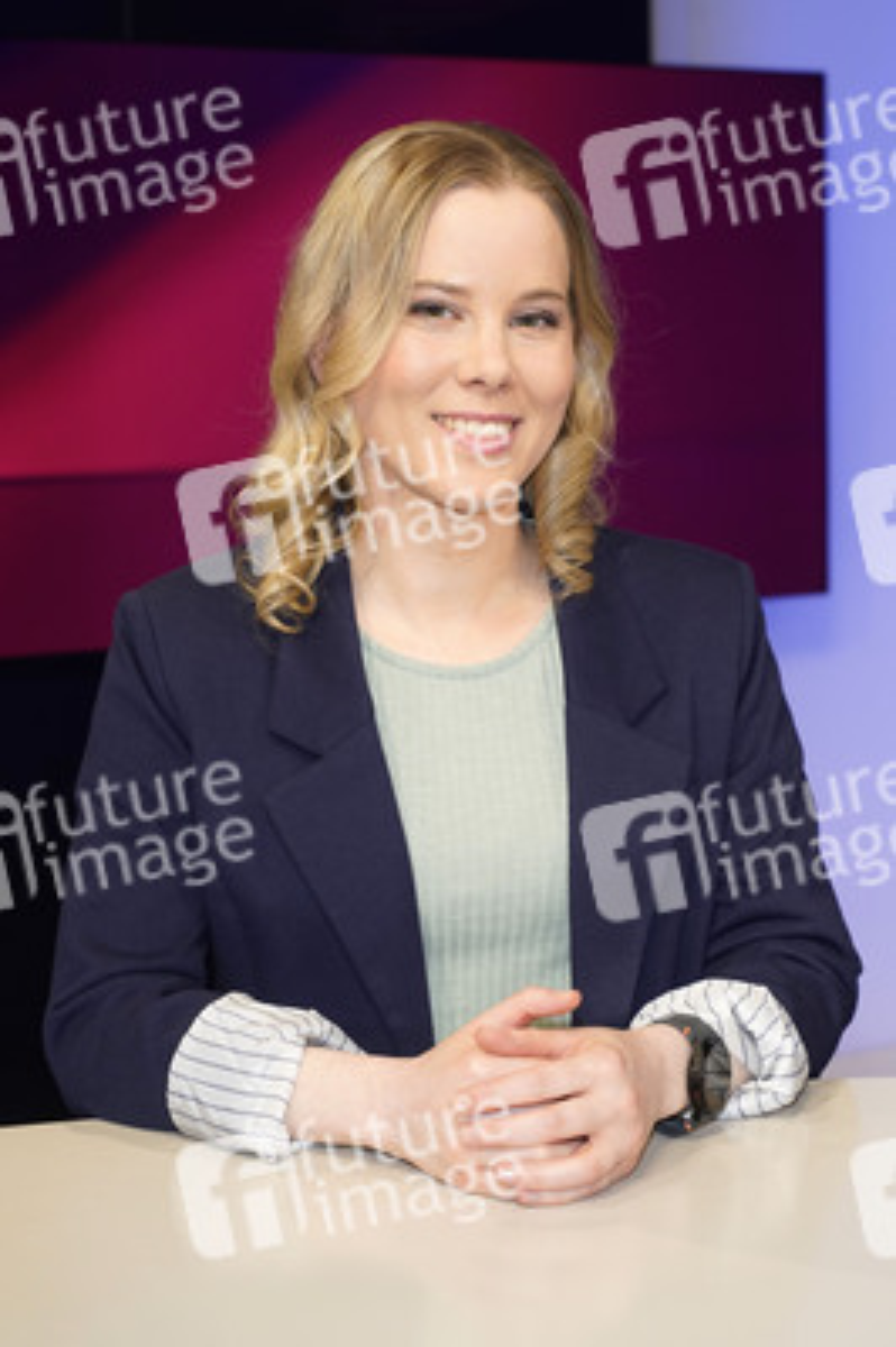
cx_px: 448
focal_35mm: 60
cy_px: 674
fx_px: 2244
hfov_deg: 22.6
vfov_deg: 33.4
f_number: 5.6
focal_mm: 60
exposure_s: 1/160
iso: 2000
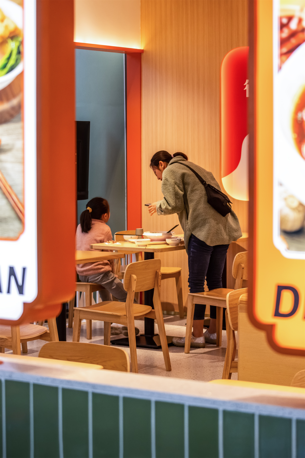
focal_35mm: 94
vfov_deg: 21.7
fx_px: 1197
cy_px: 229
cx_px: 152
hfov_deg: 14.5
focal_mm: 63
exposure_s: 1/125
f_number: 13
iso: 800
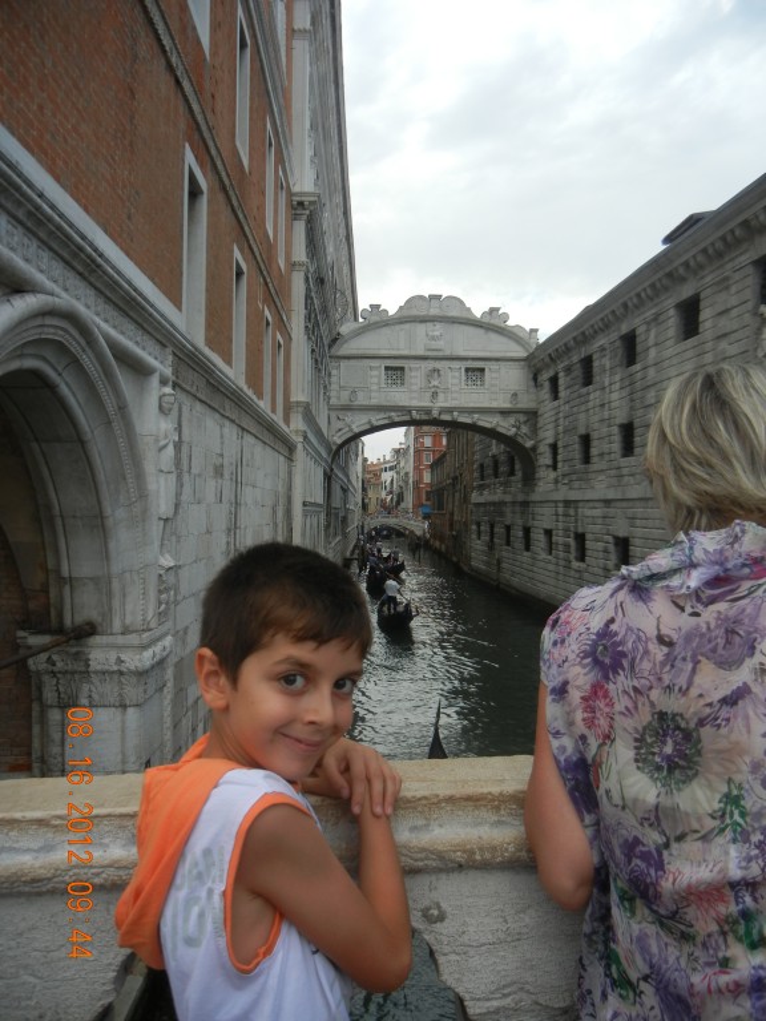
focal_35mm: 30
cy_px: 510
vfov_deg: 60.0
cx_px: 383
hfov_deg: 46.8
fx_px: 885
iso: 160
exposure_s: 1/367
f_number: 3.5
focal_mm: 5.4
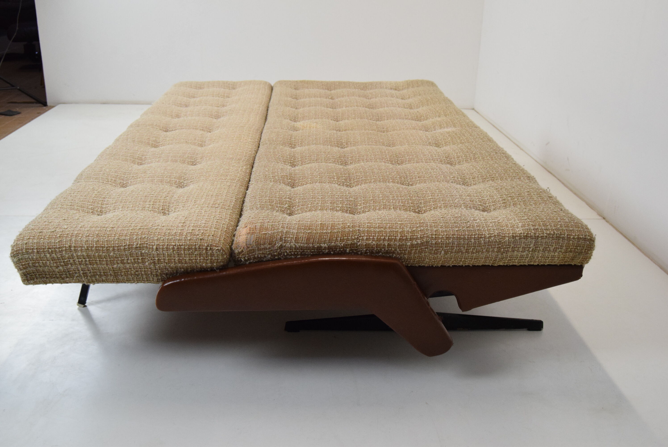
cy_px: 224
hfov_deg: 55.1
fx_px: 641
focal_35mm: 34
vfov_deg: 38.4
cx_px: 334
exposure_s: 1/200
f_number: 7.1
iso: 1600
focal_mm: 23
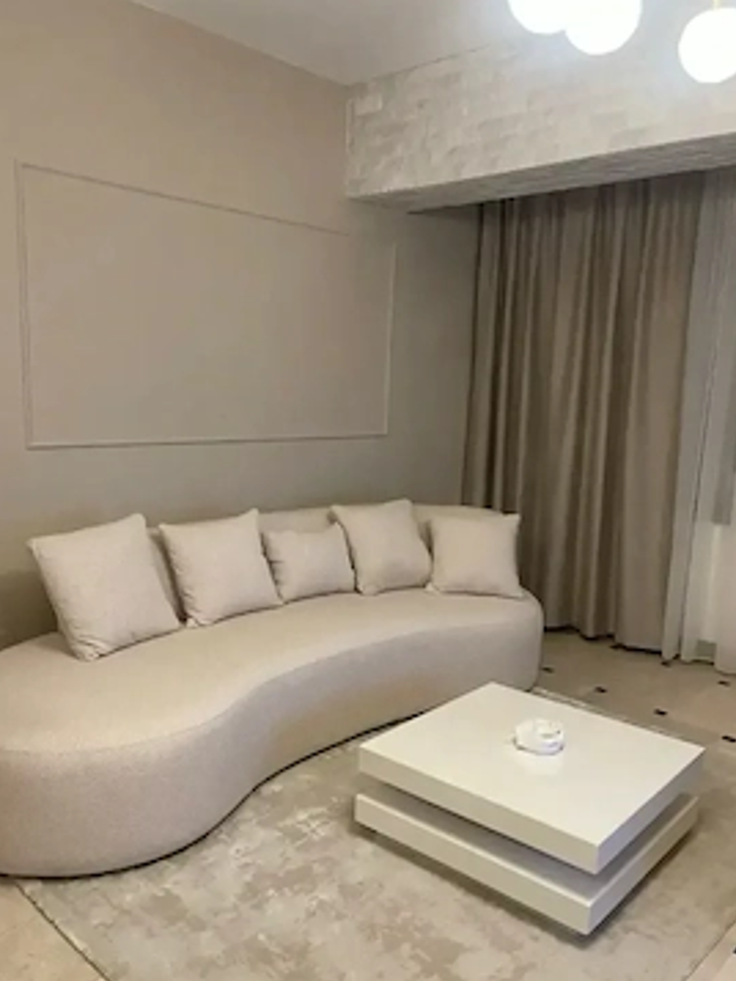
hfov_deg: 49.7
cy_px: 522
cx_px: 343
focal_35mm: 28
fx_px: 793
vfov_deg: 63.4
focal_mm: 5.1
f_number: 1.6
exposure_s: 1/50
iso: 100
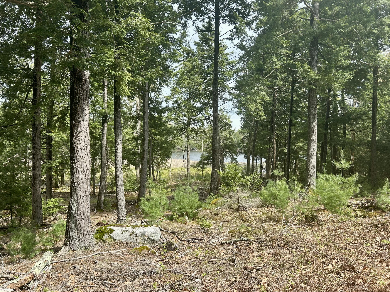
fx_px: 304
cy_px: 147
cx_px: 194
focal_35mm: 27
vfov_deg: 51.4
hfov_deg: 65.3
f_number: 1.5
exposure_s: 1/1511
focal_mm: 5.7
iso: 50
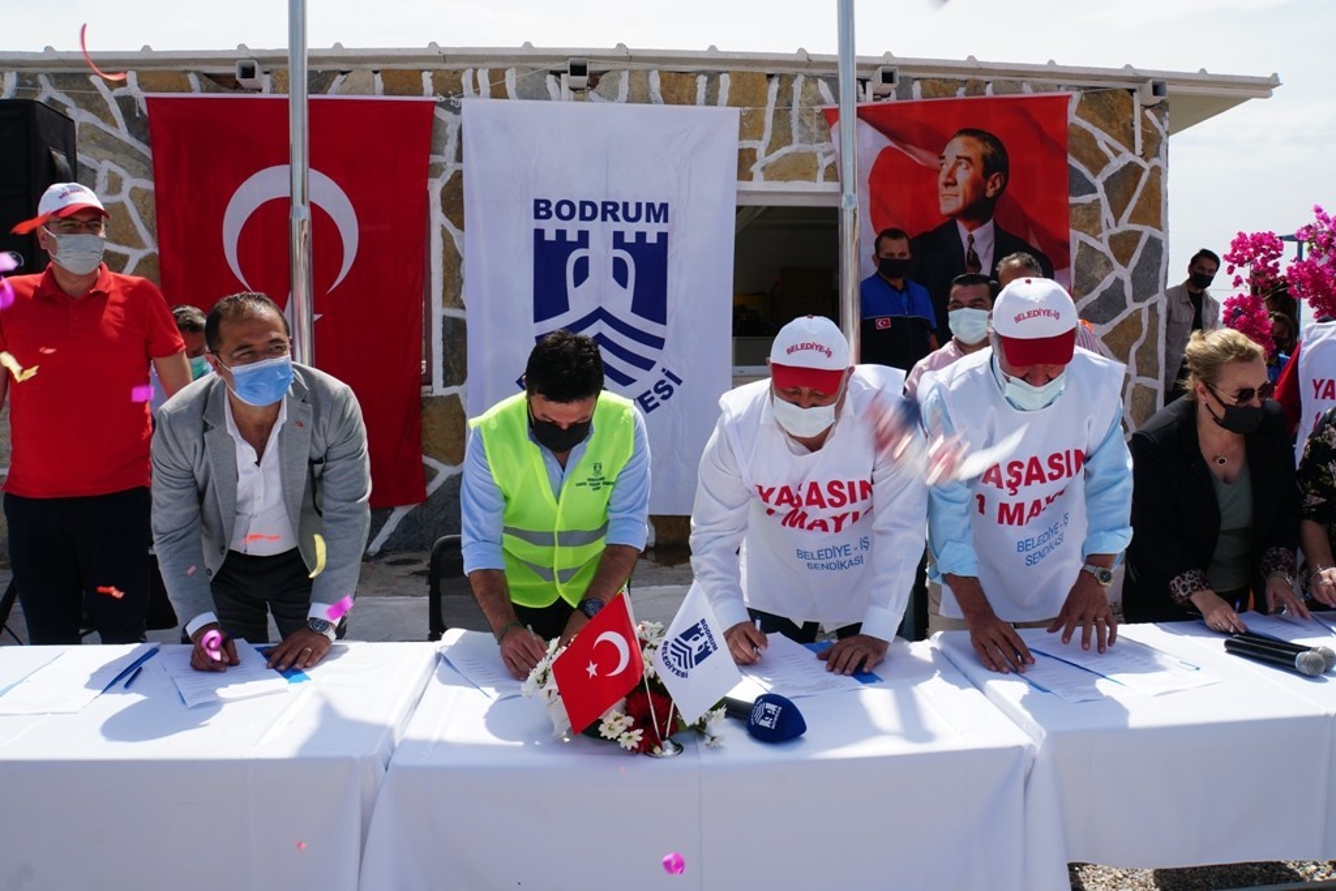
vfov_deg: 47.9
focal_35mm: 27
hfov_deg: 67.4
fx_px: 1002
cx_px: 668
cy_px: 446
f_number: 11
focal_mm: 18
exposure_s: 1/160
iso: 100
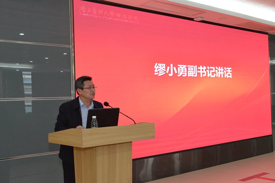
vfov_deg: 29.9
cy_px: 92
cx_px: 138
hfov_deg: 43.6
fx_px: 344
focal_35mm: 45
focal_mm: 45
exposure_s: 1/100
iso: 6400
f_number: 10
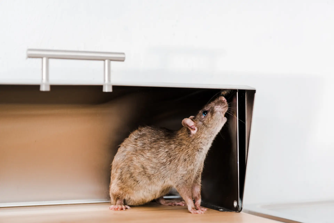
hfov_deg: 28.8
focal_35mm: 70
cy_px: 112
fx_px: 650
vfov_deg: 19.5
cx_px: 167
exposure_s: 1/160
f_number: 4
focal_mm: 70
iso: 640
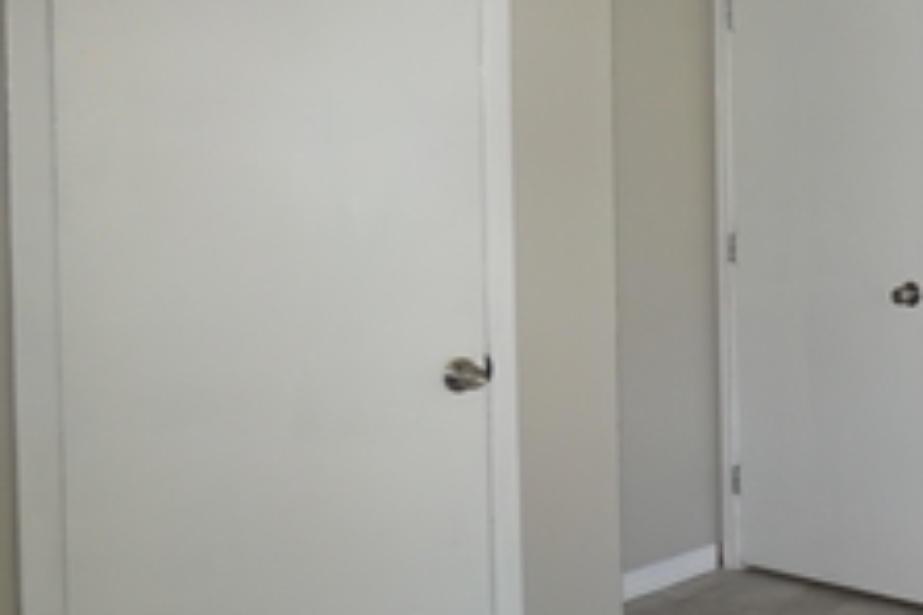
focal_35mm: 52
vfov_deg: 25.7
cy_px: 148
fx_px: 1333
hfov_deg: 29.5
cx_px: 1243
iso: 160
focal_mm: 12
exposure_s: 1/60
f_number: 4
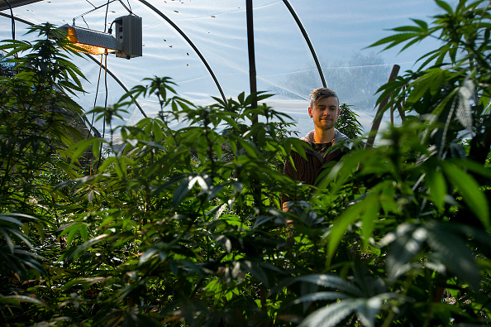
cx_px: 246
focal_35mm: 35
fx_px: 477
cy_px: 164
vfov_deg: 37.8
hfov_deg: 54.5
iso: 200
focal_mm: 35
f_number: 8
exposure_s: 1/1000
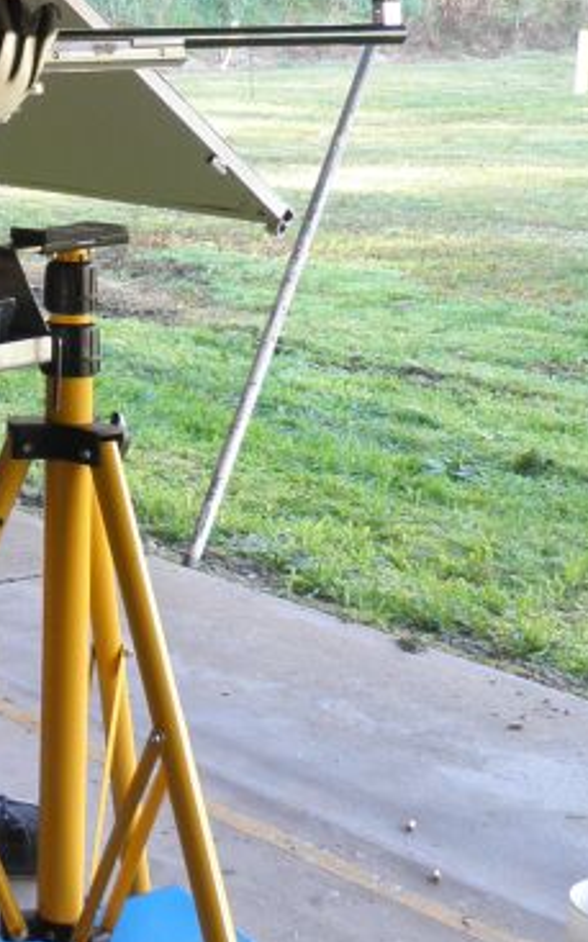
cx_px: -216
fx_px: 1977
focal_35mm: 77
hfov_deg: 15.9
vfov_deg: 26.2
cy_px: 146
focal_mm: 4.7
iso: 64
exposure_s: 1/30
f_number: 2.8
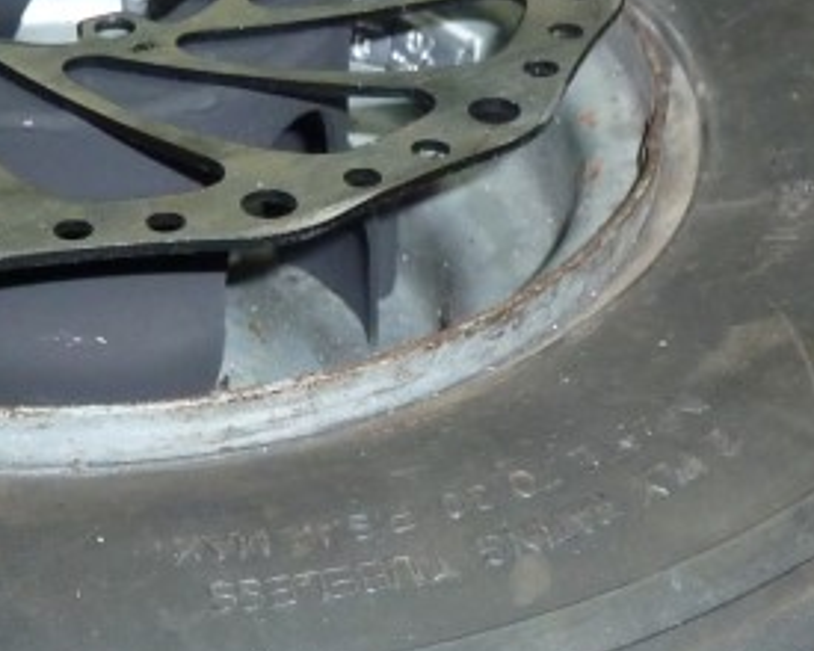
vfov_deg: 11.9
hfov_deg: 15.2
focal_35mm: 127
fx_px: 3060
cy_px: 787
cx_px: 414
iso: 250
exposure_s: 1/30
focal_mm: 5.7
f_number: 3.5
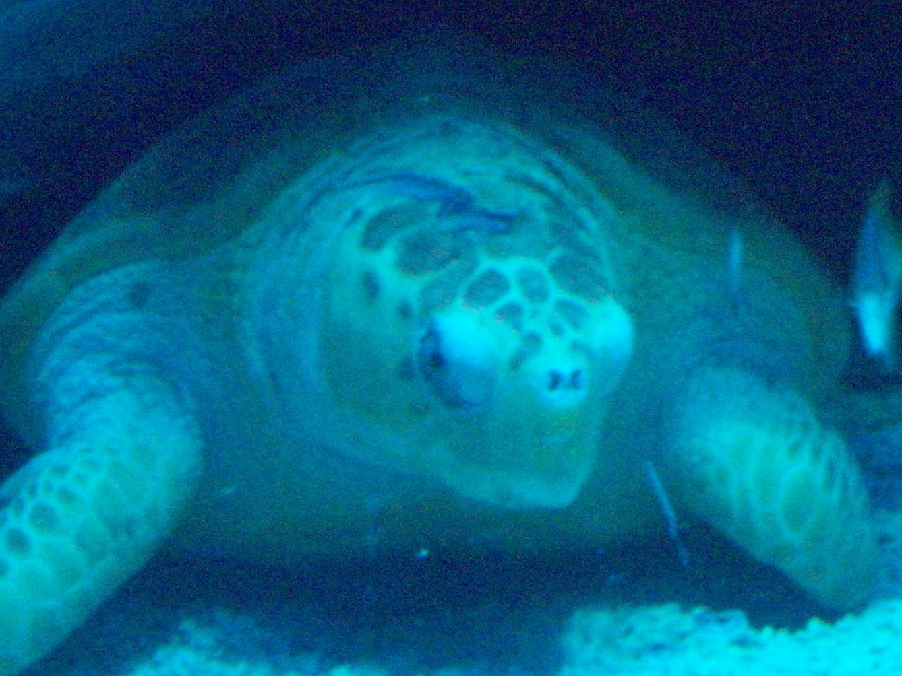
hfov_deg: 18.9
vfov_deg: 14.2
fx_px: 2710
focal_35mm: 104
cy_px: 384
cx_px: 481
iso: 1000
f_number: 4.3
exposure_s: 1/8
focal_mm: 14.3
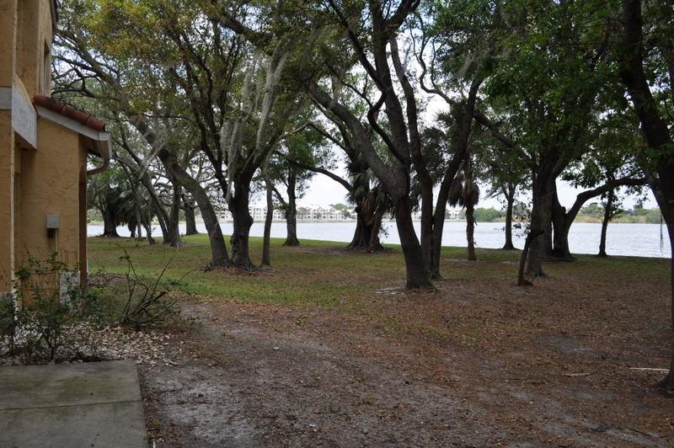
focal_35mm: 27
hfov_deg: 67.4
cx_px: 337
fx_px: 505
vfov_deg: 47.9
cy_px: 224
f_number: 7.1
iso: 200
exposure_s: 1/200
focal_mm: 18
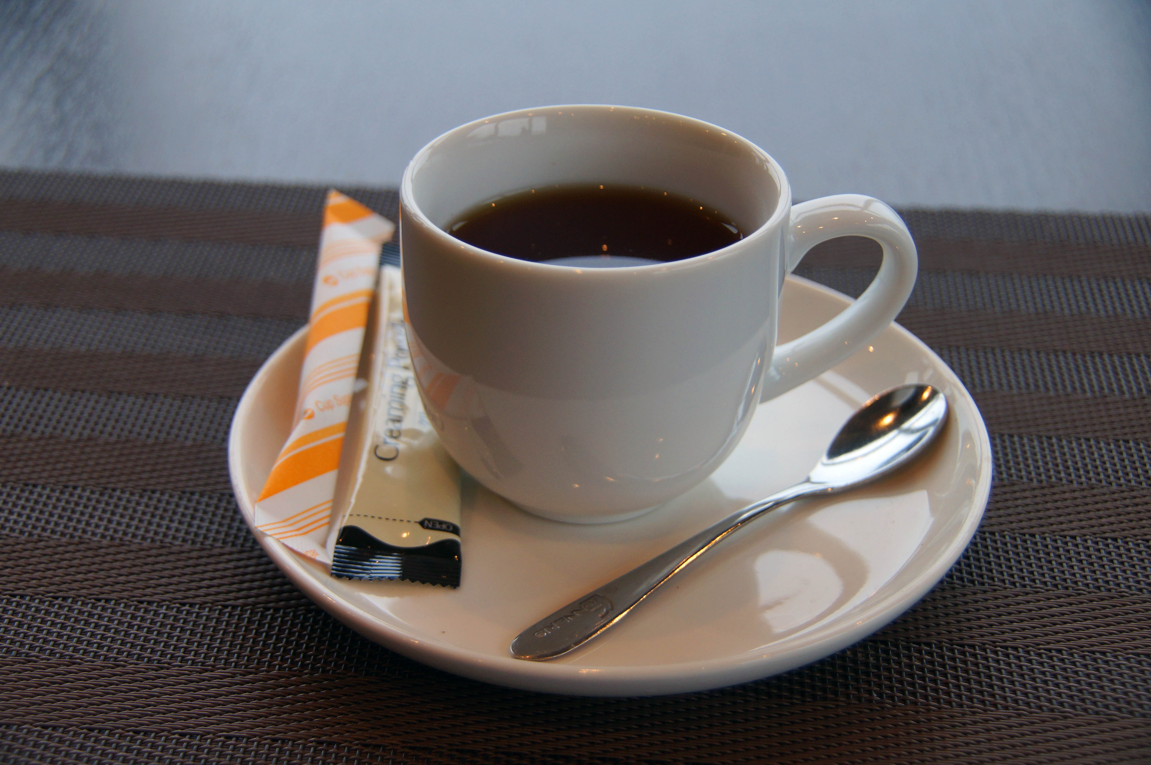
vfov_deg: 22.6
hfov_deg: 33.4
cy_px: 382
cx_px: 576
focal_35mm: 60
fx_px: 1916
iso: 250
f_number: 4.5
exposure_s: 1/80
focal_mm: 40
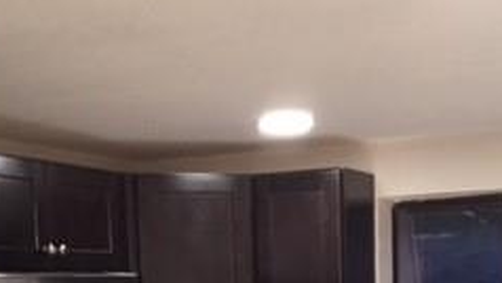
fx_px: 1132
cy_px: 456
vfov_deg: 13.2
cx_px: 243
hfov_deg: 25.0
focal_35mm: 85
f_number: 2.2
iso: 250
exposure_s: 1/24
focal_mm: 4.15
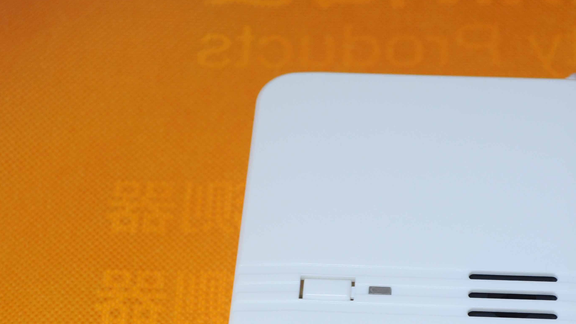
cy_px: 287
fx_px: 1802
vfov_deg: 10.2
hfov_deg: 18.1
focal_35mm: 118
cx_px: 402
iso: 400
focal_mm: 48
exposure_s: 1/60
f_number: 7.1
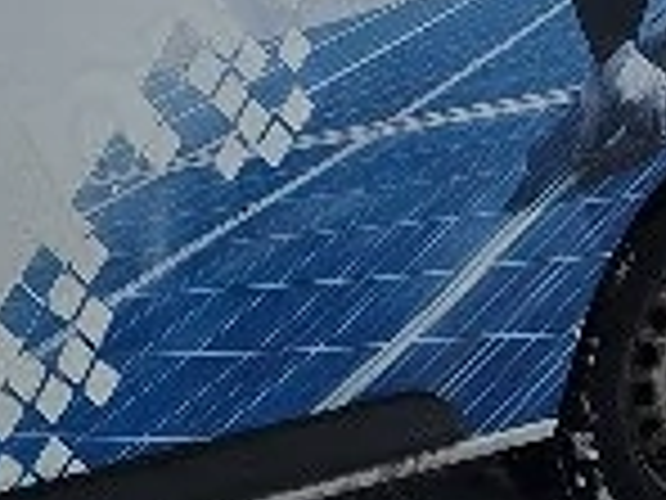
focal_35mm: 155
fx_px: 2982
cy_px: -117
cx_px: -369
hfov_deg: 12.1
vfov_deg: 9.4
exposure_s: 1/3333
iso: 40
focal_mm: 5.4
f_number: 1.8
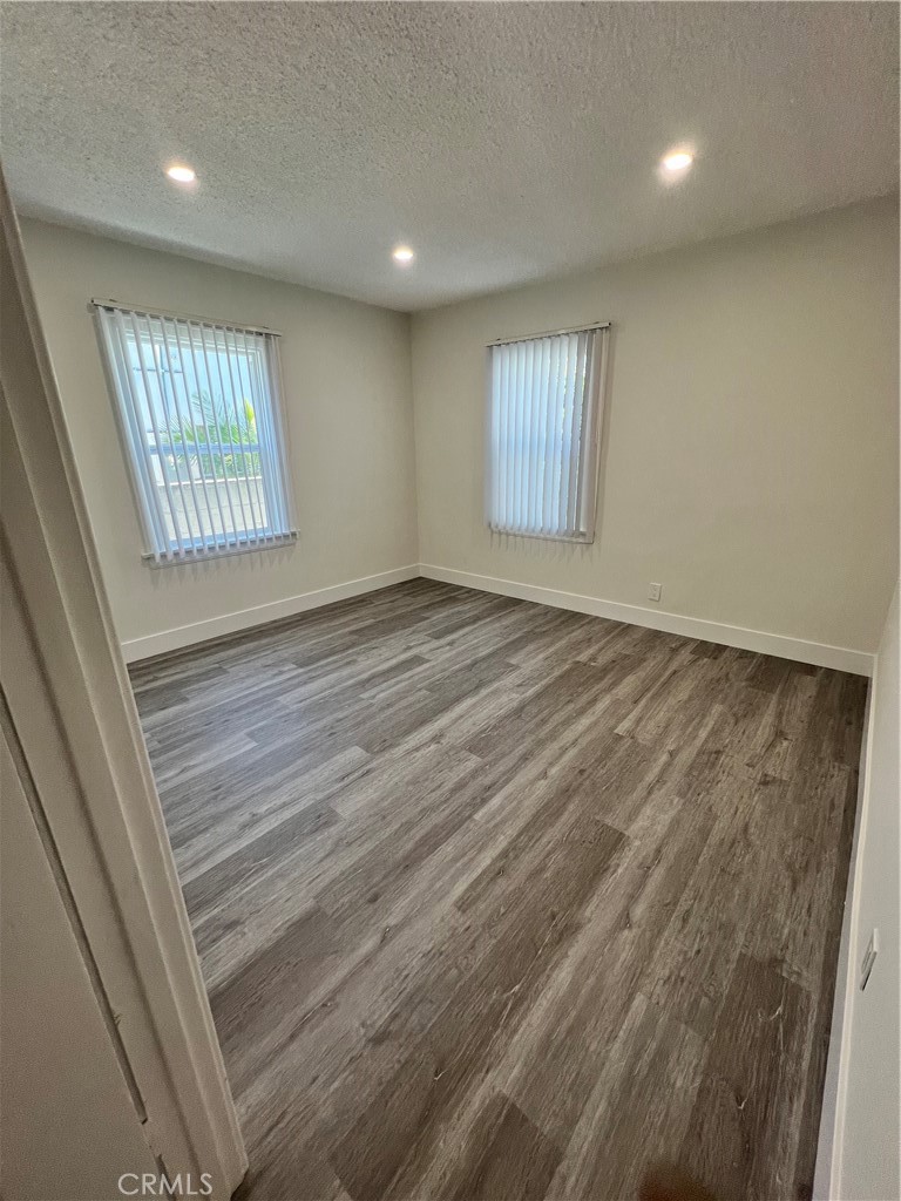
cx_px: 450
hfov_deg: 89.9
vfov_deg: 106.2
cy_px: 600
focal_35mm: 13
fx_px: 451
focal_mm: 1.57
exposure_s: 1/120
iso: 80
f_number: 1.8
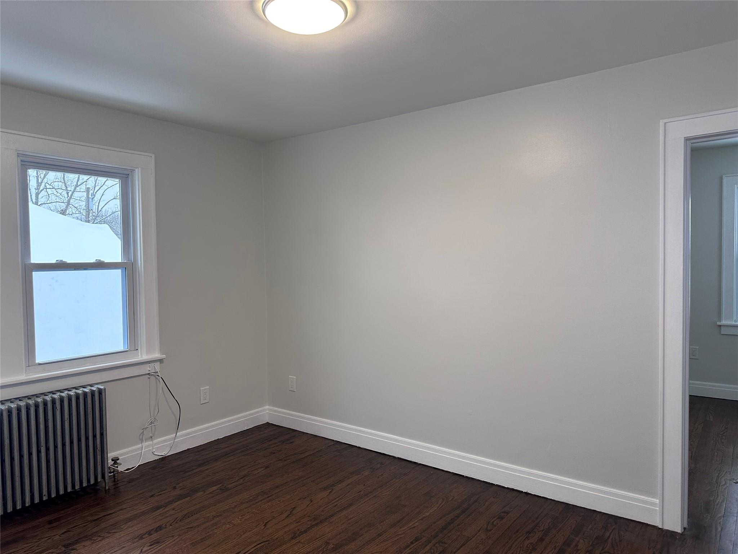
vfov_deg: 56.8
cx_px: 369
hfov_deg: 71.6
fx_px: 512
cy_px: 277
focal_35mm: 24
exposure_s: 1/60
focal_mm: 6.86
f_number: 1.78
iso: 125
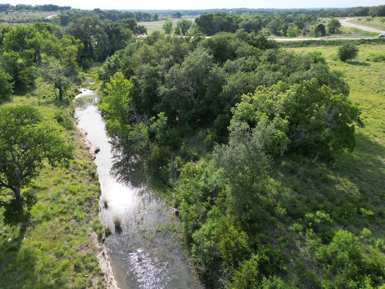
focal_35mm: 24
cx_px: 192
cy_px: 144
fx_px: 267
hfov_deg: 71.6
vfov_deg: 56.8
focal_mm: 6.72
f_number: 1.7
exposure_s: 1/1500
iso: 130
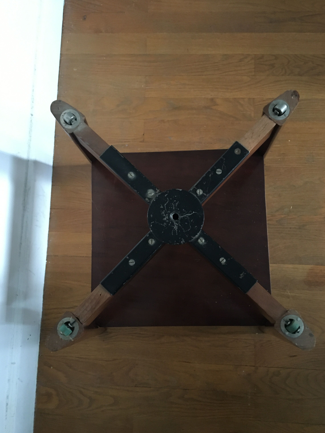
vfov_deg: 60.0
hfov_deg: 46.8
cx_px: 161
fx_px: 376
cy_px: 222
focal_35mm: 30
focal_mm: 4.15
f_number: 2.2
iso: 250
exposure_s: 1/17
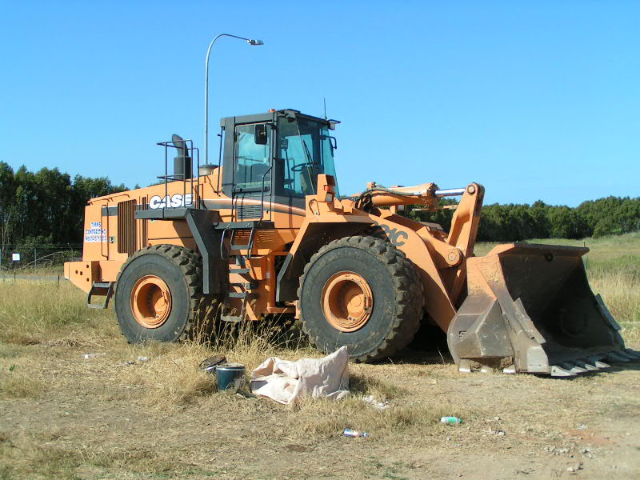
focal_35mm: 52
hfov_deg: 36.8
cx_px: 320
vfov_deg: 28.0
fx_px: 961
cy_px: 240
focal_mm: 8
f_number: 5
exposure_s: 1/800
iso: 50
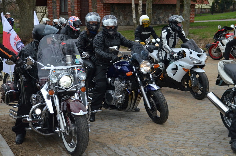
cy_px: 78
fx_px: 373
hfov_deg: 35.1
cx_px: 118
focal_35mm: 57
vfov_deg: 23.7
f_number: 6.3
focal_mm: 38
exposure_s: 1/2500
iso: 1600
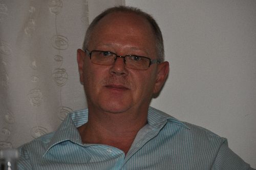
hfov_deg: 6.9
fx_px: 2131
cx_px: 128
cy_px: 85
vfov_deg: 4.6
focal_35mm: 300
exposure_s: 1/60
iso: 800
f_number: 5.6
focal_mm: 200
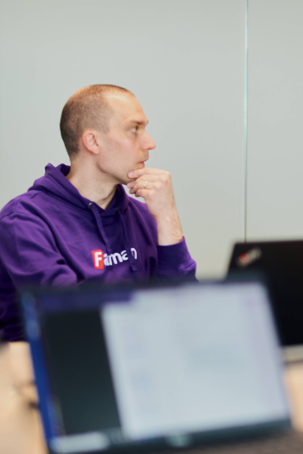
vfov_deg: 23.1
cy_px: 225
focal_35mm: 88
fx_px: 1111
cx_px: 326
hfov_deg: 15.2
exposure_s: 1/160
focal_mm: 58
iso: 320
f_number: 1.4
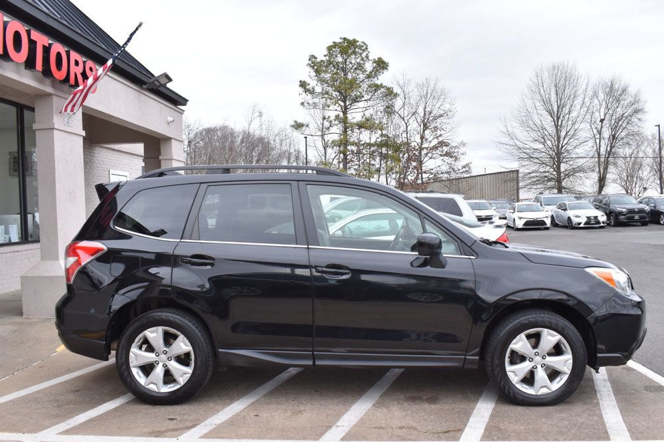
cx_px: 341
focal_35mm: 33
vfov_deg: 40.5
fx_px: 600
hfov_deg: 57.9
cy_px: 227
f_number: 8
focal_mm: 21
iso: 400
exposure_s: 1/250
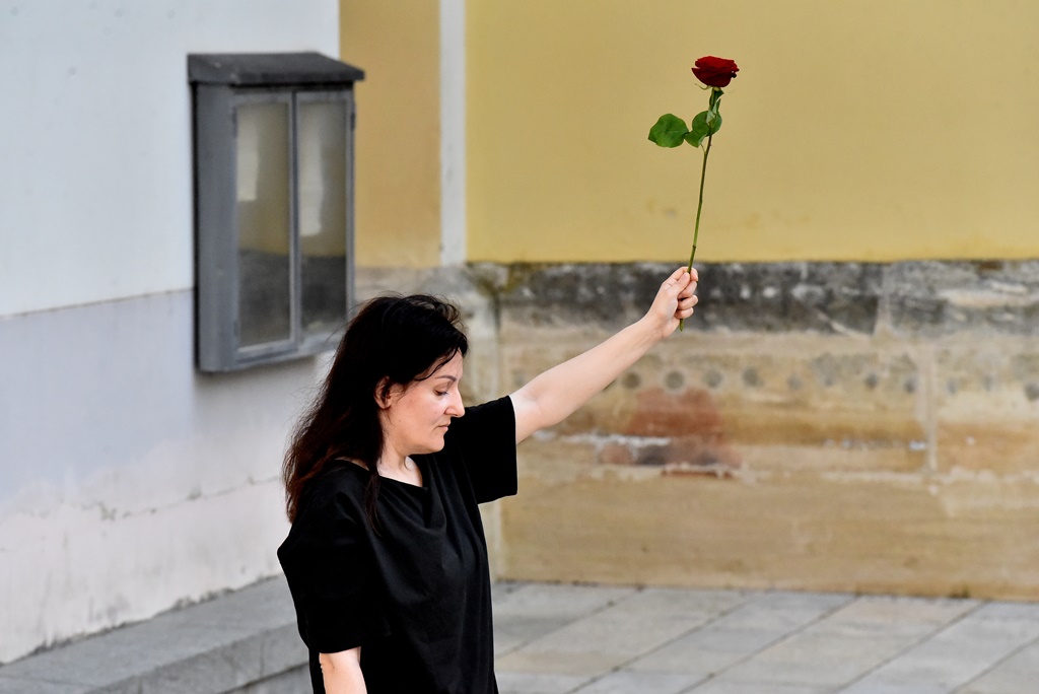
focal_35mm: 200
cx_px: 520
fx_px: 5775
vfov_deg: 6.9
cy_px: 347
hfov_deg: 10.3
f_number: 7.1
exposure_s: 1/4000
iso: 6400
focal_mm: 200
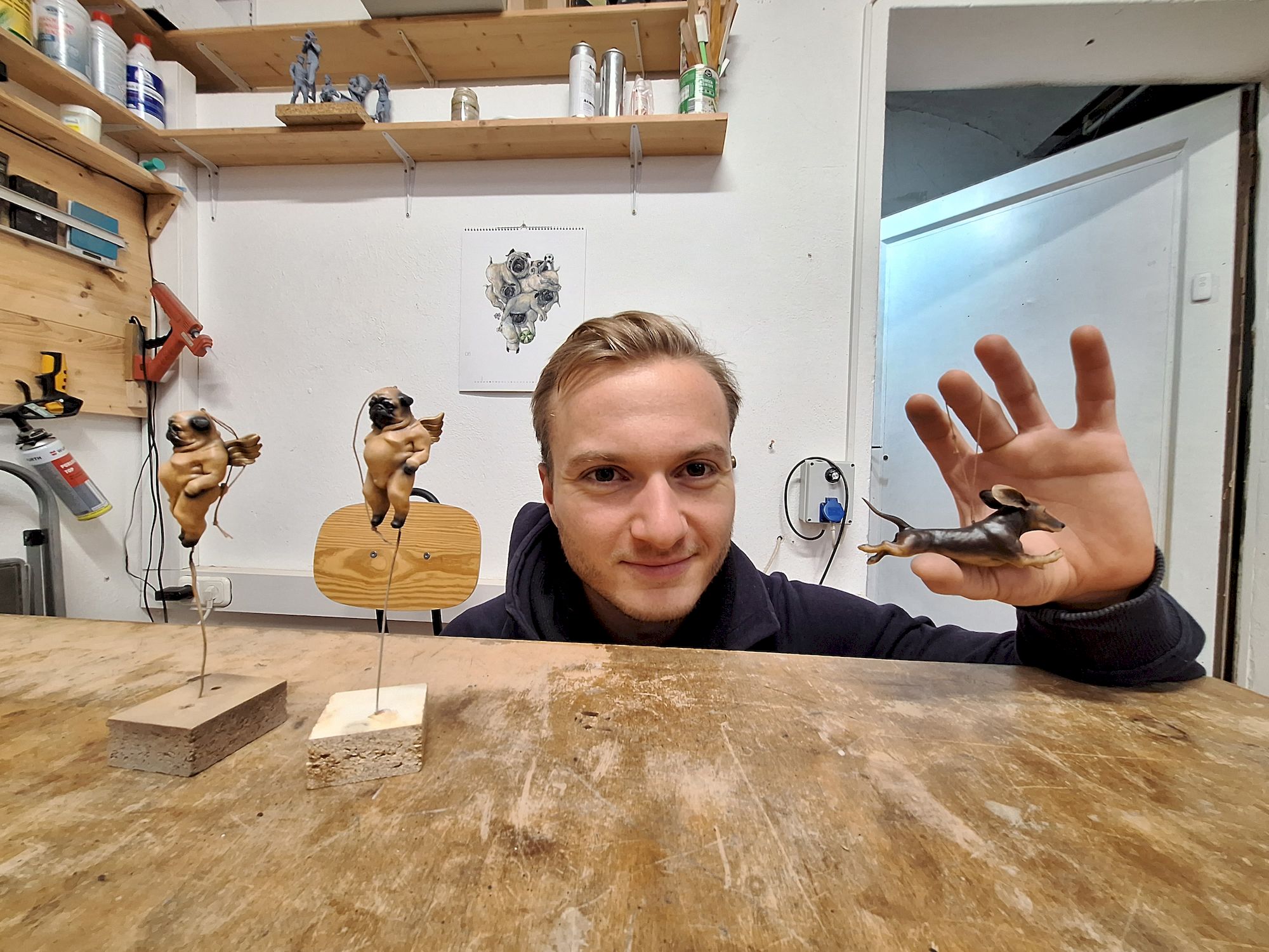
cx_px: 634
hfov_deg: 106.2
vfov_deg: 89.9
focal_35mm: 13
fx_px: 477
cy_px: 476
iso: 250
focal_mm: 1.74
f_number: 2.2
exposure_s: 1/25
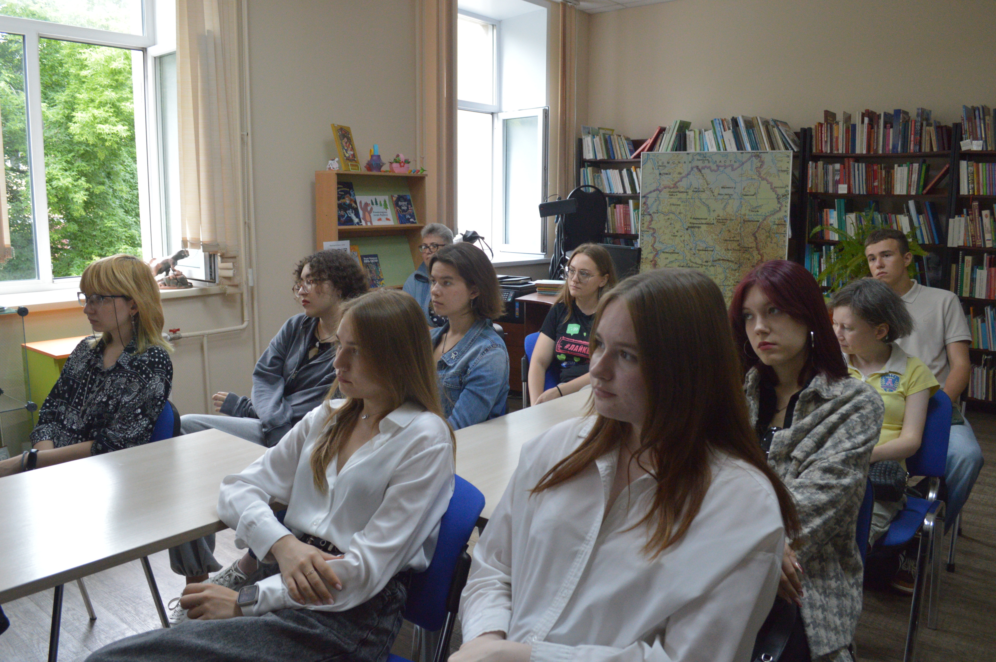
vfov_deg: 47.8
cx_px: 498
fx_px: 746
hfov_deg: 67.4
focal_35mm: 27
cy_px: 331
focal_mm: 18
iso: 1600
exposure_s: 1/125
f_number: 5.6
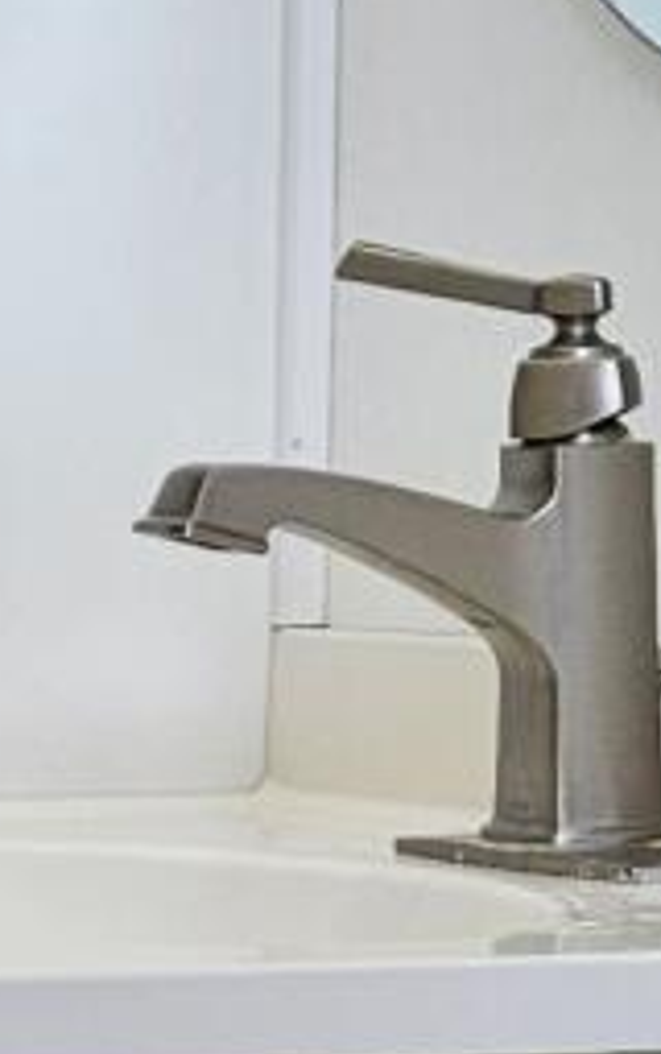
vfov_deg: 10.8
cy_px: 1133
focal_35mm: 191
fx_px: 5490
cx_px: -273
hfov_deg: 6.8
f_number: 1.8
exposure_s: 1/120
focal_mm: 5.4
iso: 50
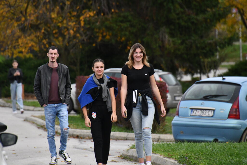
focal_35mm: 555
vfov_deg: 2.5
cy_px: 82
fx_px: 3808
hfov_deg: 3.7
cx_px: 124
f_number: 7.1
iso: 3200
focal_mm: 370
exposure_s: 1/3200
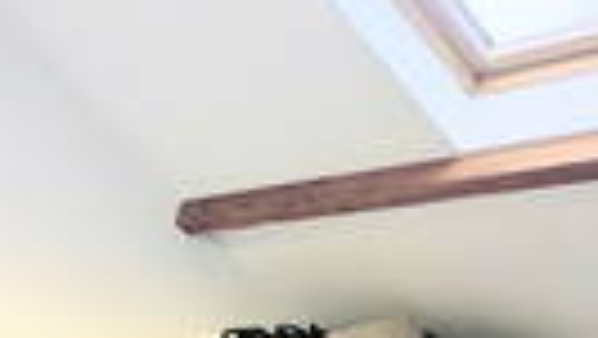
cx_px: -202
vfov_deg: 16.3
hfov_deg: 24.5
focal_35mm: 74
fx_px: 1174
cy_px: 203
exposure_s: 1/453
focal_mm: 5.43
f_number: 1.89
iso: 48
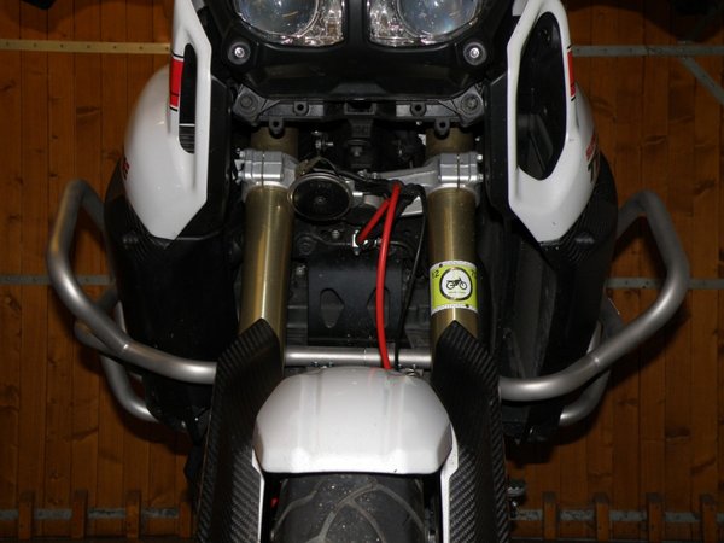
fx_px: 983
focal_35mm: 47
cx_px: 362
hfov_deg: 40.4
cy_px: 272
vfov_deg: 30.9
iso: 100
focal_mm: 8.46
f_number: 3.4
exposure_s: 1/50
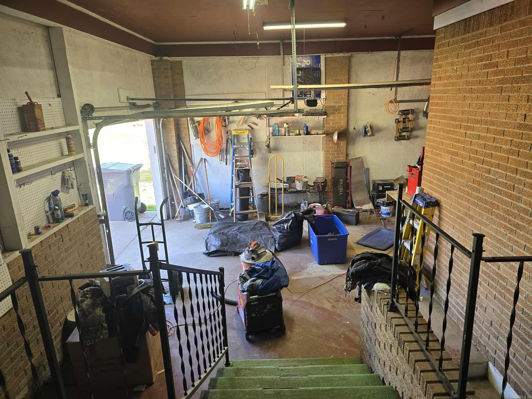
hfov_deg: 73.9
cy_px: 200
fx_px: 353
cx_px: 266
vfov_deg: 58.9
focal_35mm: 23
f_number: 1.7
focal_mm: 6.3
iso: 125
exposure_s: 1/120
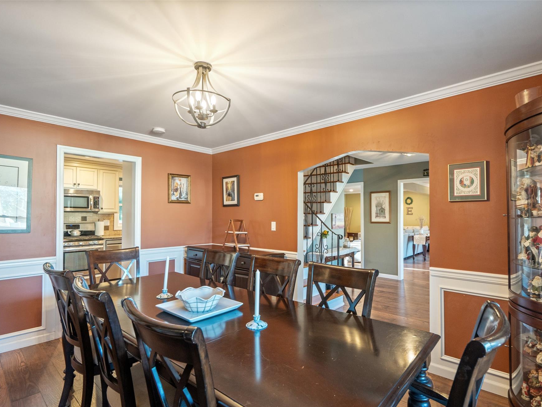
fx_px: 282
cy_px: 211
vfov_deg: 71.6
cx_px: 279
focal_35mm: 18
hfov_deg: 87.7
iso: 1600
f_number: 5.6
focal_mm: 16
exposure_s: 1/10
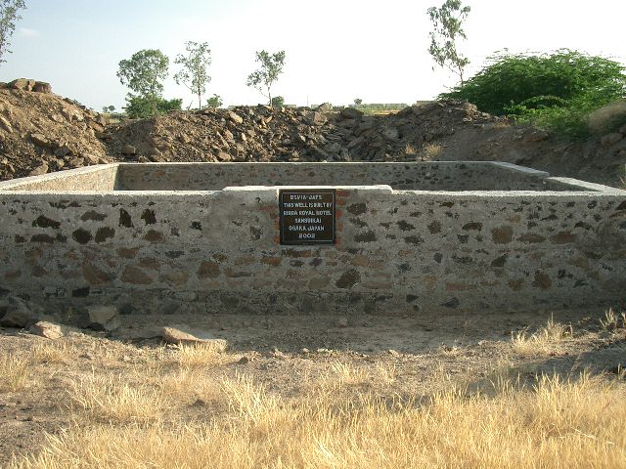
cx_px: 313
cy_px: 234
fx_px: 741
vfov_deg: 35.1
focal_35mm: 41
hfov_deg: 45.8
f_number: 2.8
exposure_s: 1/500
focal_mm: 6.8
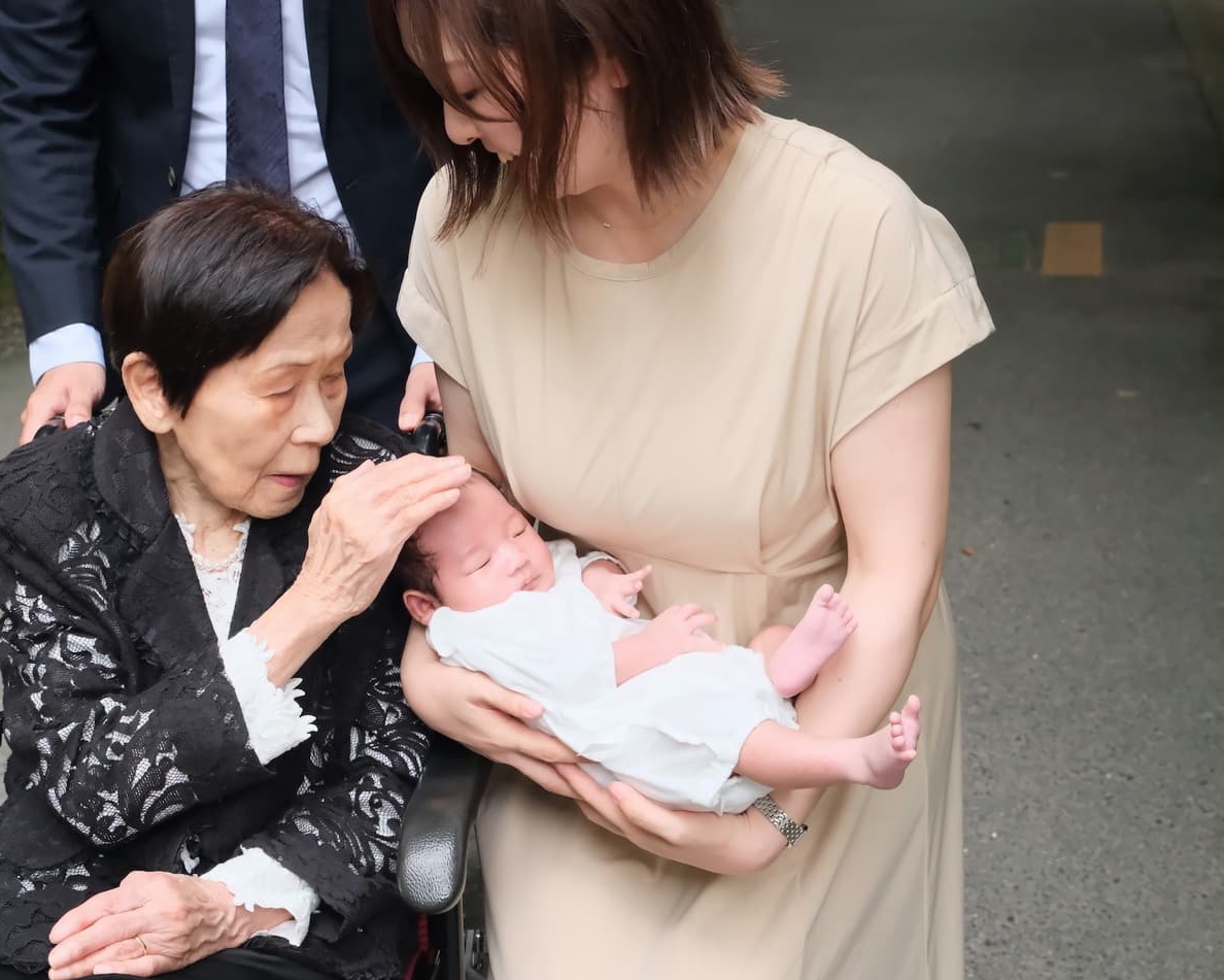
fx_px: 2102
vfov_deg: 26.2
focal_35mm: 58
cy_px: 486
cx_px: 490
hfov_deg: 32.4
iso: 1600
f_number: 5.6
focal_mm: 34.2
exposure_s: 1/160
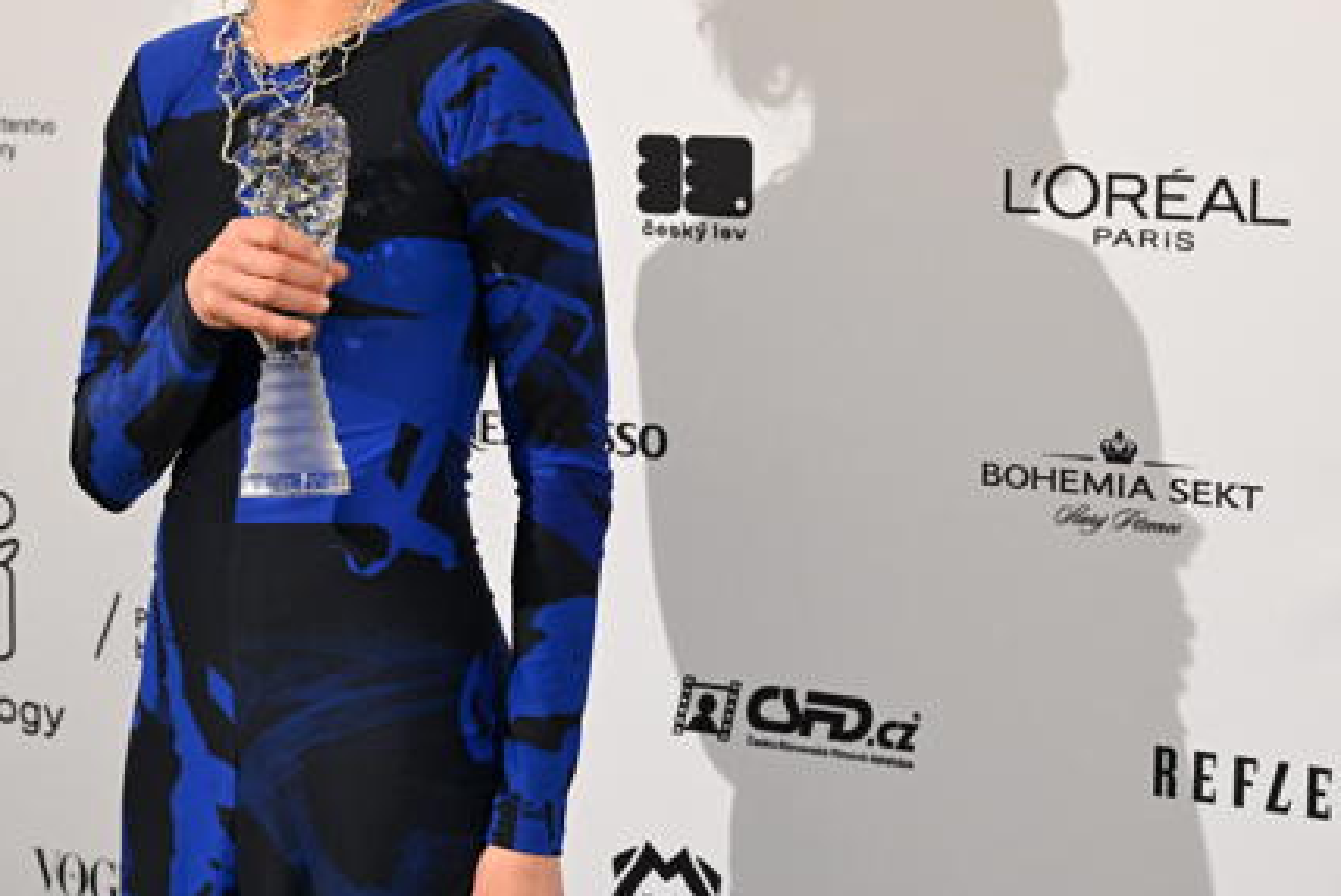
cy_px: 316
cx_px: 570
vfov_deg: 15.7
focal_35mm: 87
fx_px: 3243
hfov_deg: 23.3
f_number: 5
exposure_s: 1/320
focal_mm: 54
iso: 3200
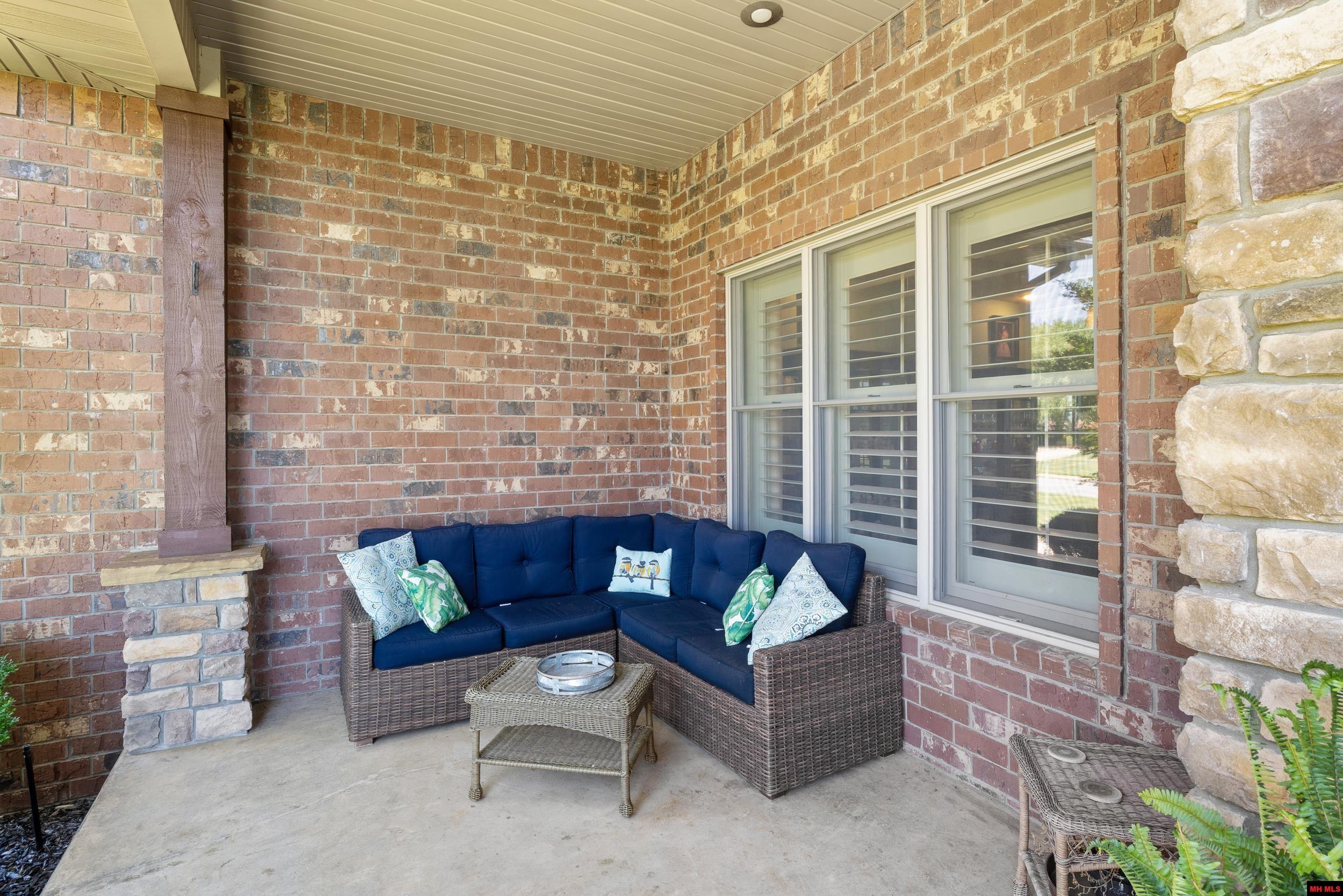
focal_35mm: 18
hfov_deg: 90.5
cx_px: 672
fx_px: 666
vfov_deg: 67.8
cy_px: 448
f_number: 9
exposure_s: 1/2
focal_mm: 11.9
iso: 200
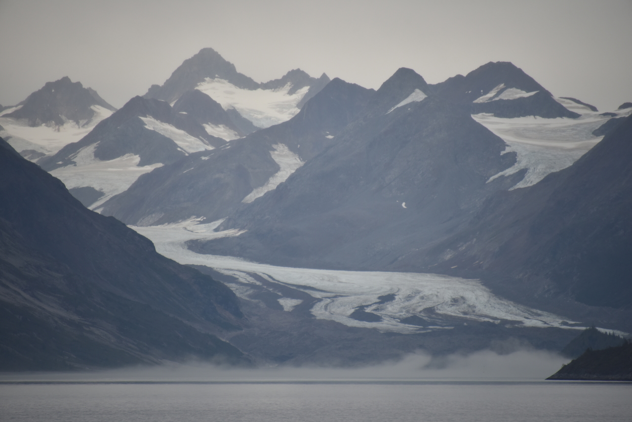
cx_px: 316
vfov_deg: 4.6
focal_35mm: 300
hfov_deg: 6.9
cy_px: 211
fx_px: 5268
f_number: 5.6
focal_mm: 300
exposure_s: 1/640
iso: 500
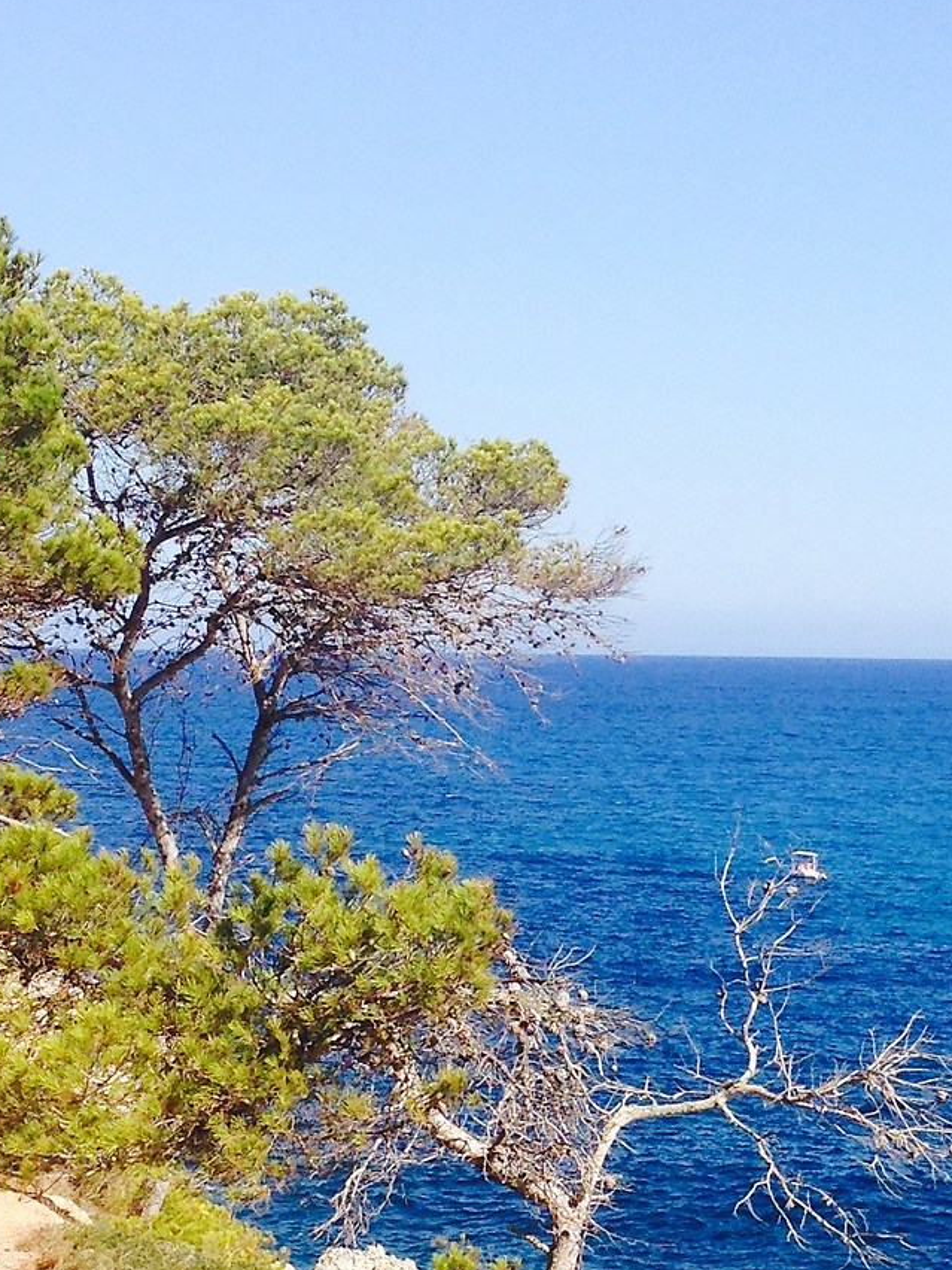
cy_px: 909
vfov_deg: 21.0
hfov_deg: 15.8
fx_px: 3410
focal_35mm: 93
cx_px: 749
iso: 50
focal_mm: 4.12
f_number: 2.4
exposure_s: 1/1355
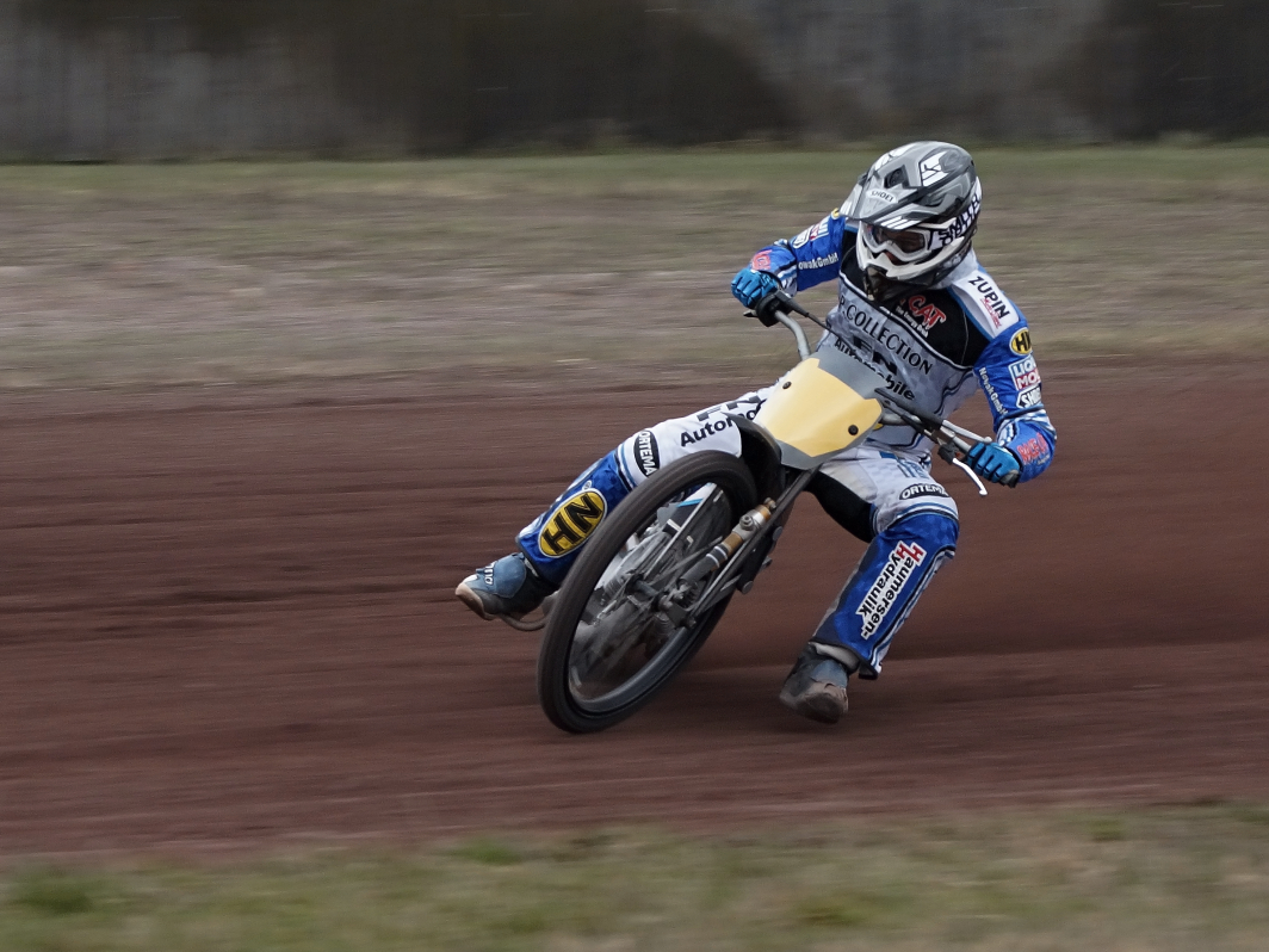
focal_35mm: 244
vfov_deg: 6.1
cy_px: 476
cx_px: 698
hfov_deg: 8.1
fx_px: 8945
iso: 320
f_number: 9
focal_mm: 150
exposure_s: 1/250
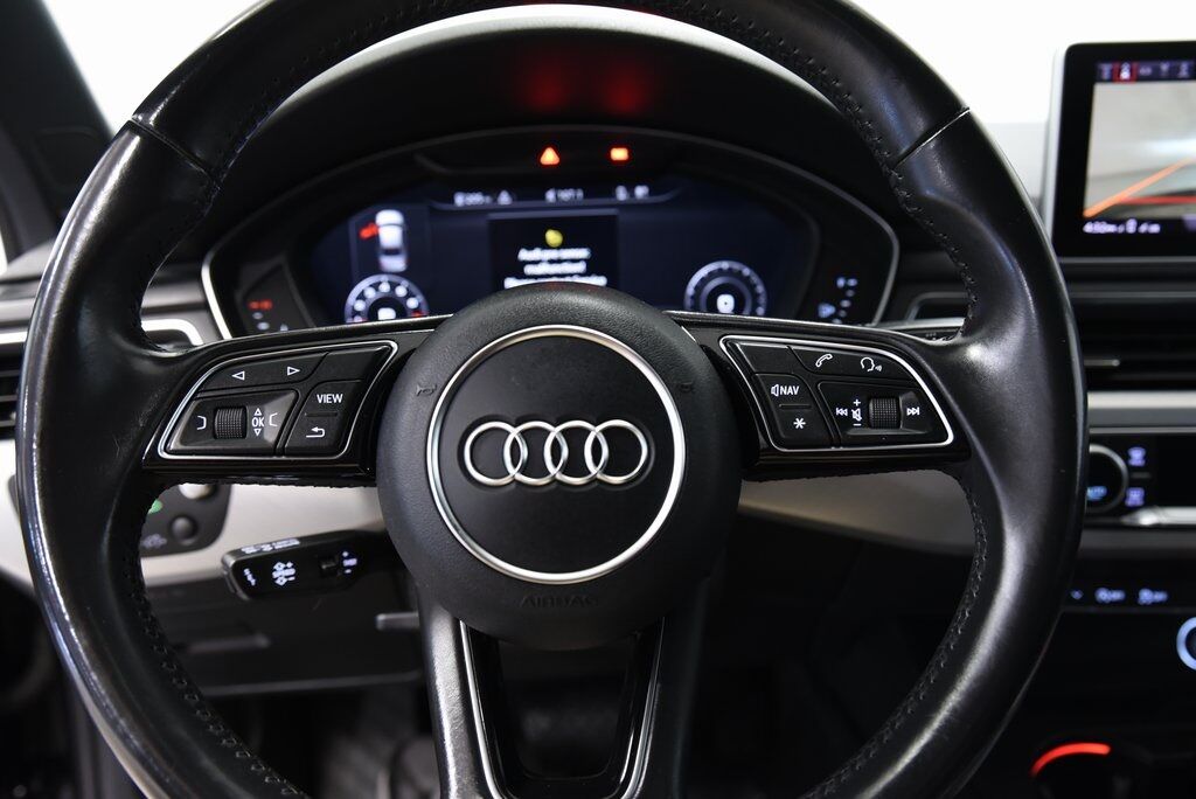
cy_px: 400
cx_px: 598
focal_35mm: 31
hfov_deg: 60.3
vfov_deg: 42.4
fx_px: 1030
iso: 1600
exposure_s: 1/20
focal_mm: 31
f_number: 4
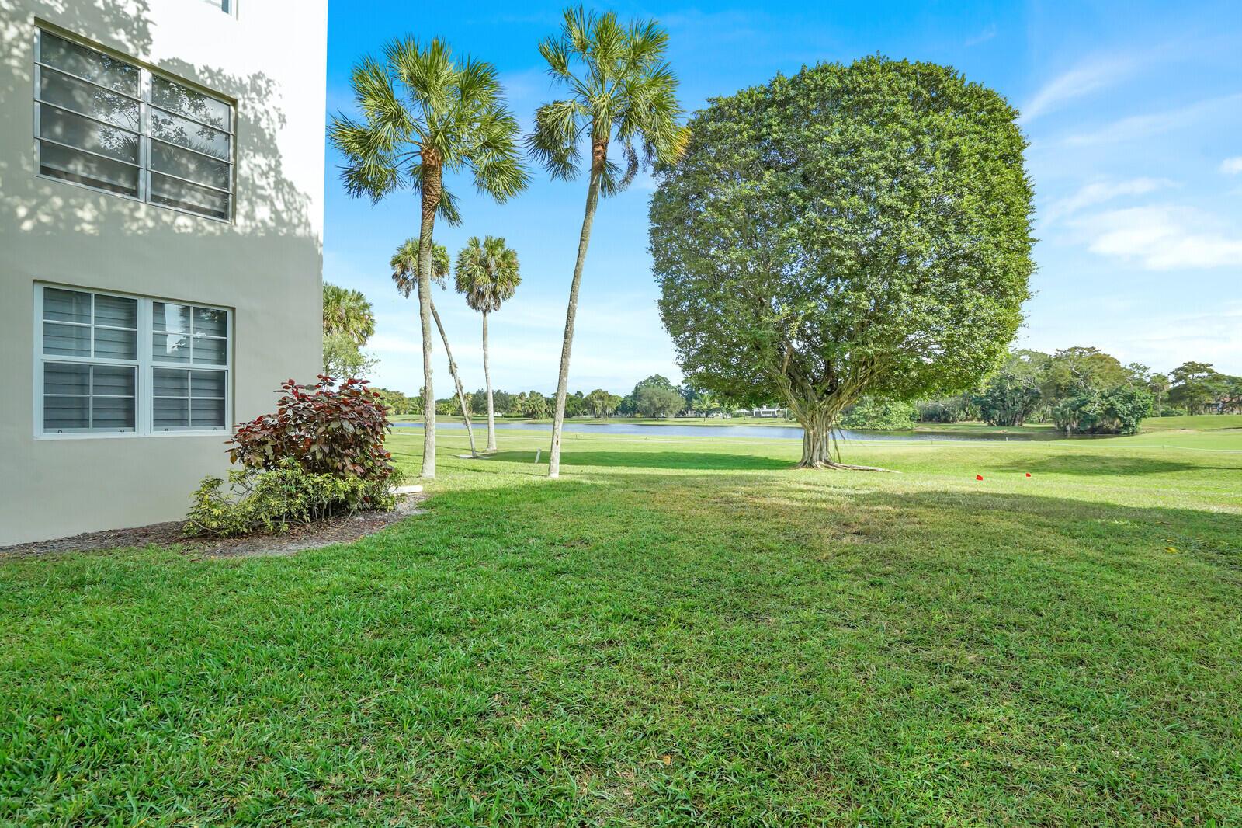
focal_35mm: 16
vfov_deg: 73.7
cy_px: 414
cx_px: 621
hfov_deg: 96.7
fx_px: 552
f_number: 8
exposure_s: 1/640
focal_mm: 16
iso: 800
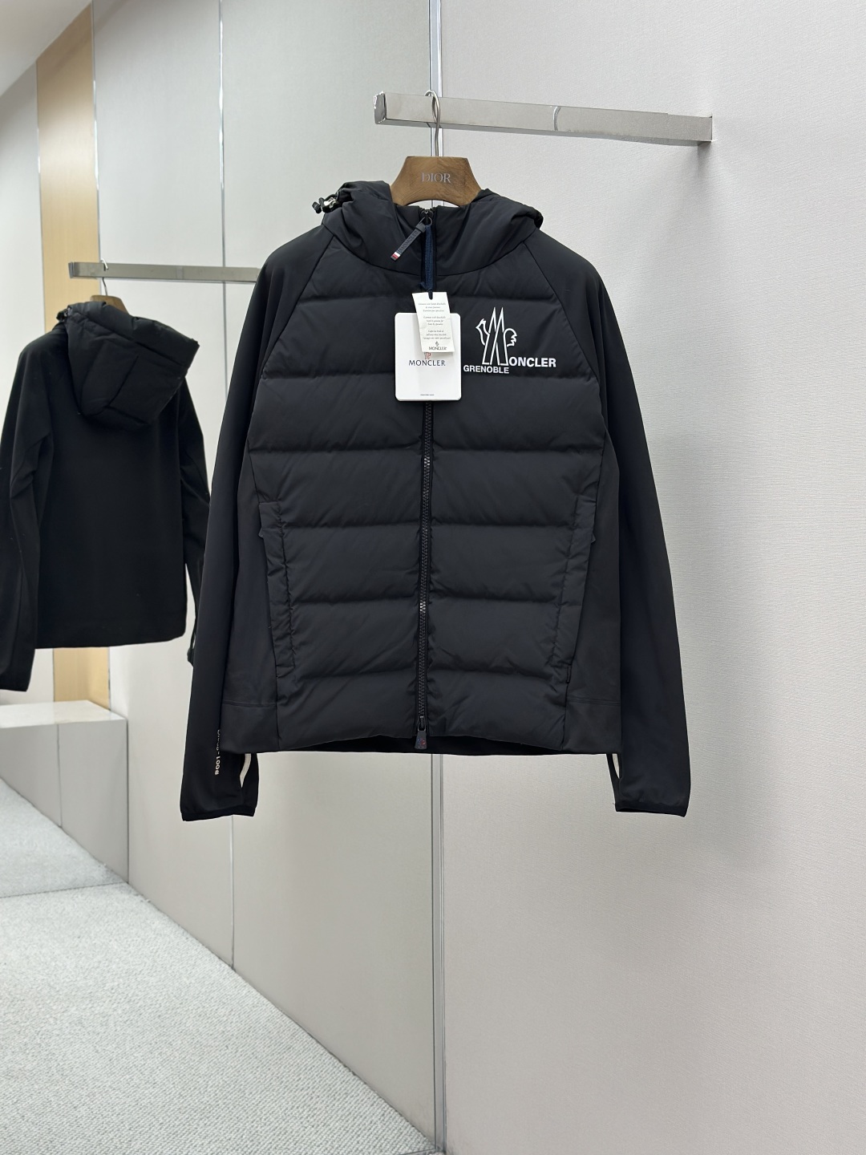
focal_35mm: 48
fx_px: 1601
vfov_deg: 39.7
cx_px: 433
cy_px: 578
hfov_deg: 30.3
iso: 80
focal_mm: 6.86
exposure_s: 1/215
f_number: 1.78
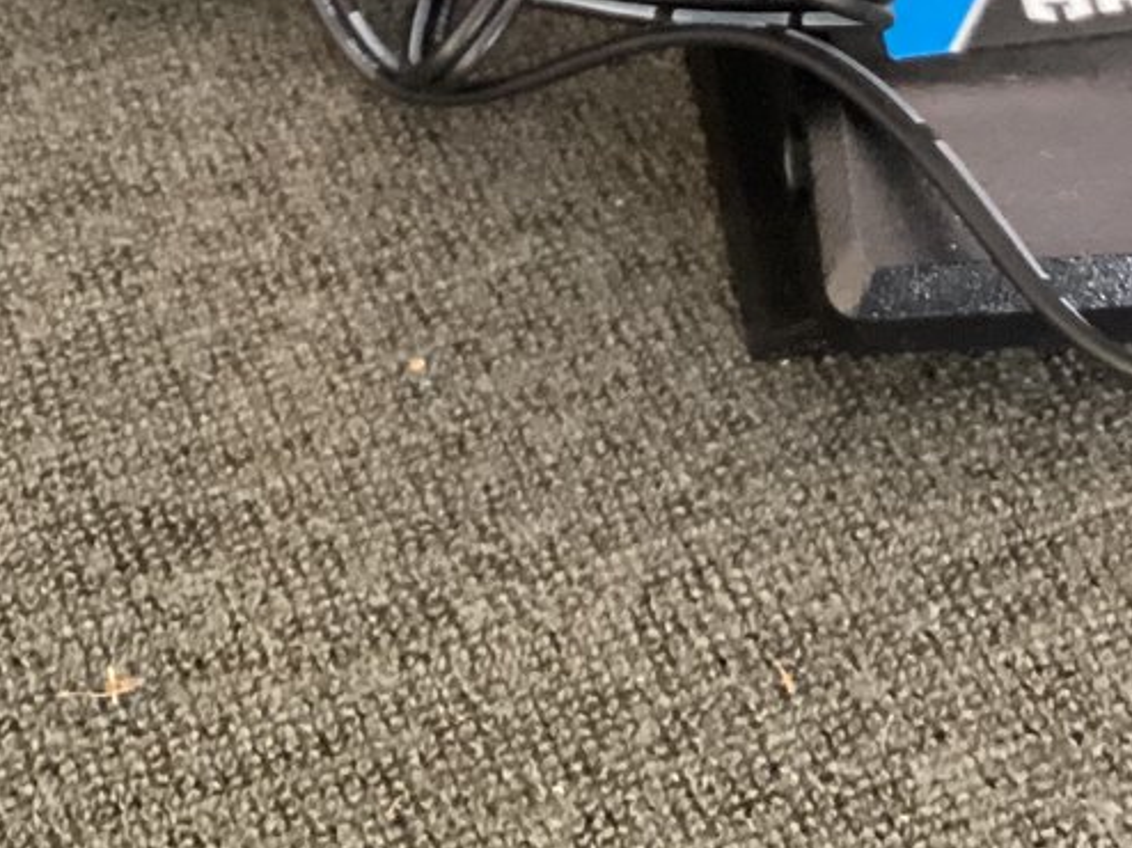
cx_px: 629
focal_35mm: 95
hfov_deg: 20.7
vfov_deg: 15.0
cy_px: -189
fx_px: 3105
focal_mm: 3.3
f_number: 2.4
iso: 800
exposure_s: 1/30
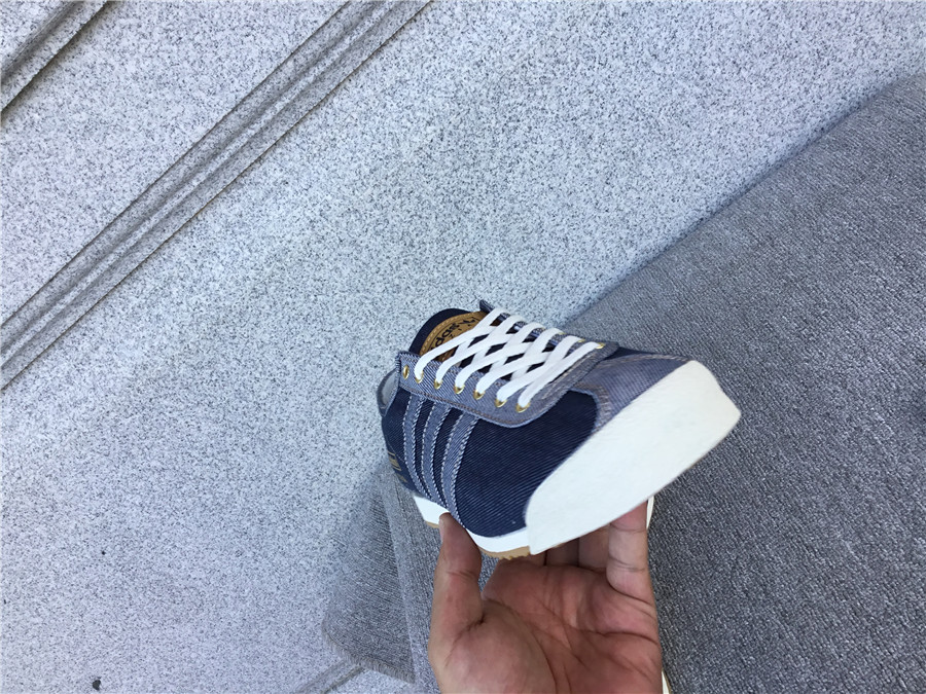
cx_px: 463
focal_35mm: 31
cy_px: 347
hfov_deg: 58.4
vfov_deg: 45.4
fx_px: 829
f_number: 2.4
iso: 32
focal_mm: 3.3
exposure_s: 1/100
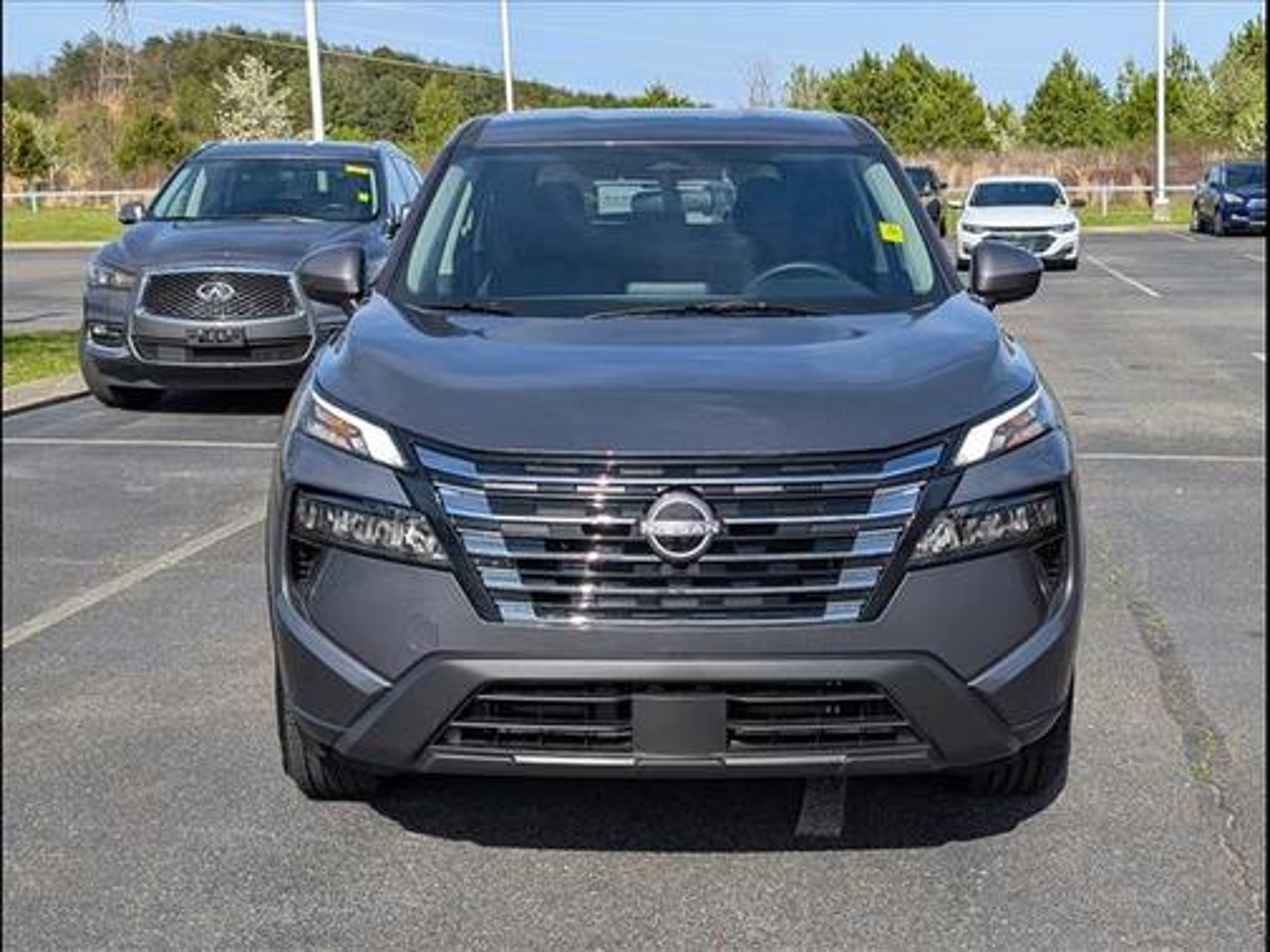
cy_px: 476
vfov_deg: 29.7
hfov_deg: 38.9
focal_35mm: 49
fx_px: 1798
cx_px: 635
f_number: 1.68
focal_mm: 6.9
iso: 20
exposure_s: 1/1429
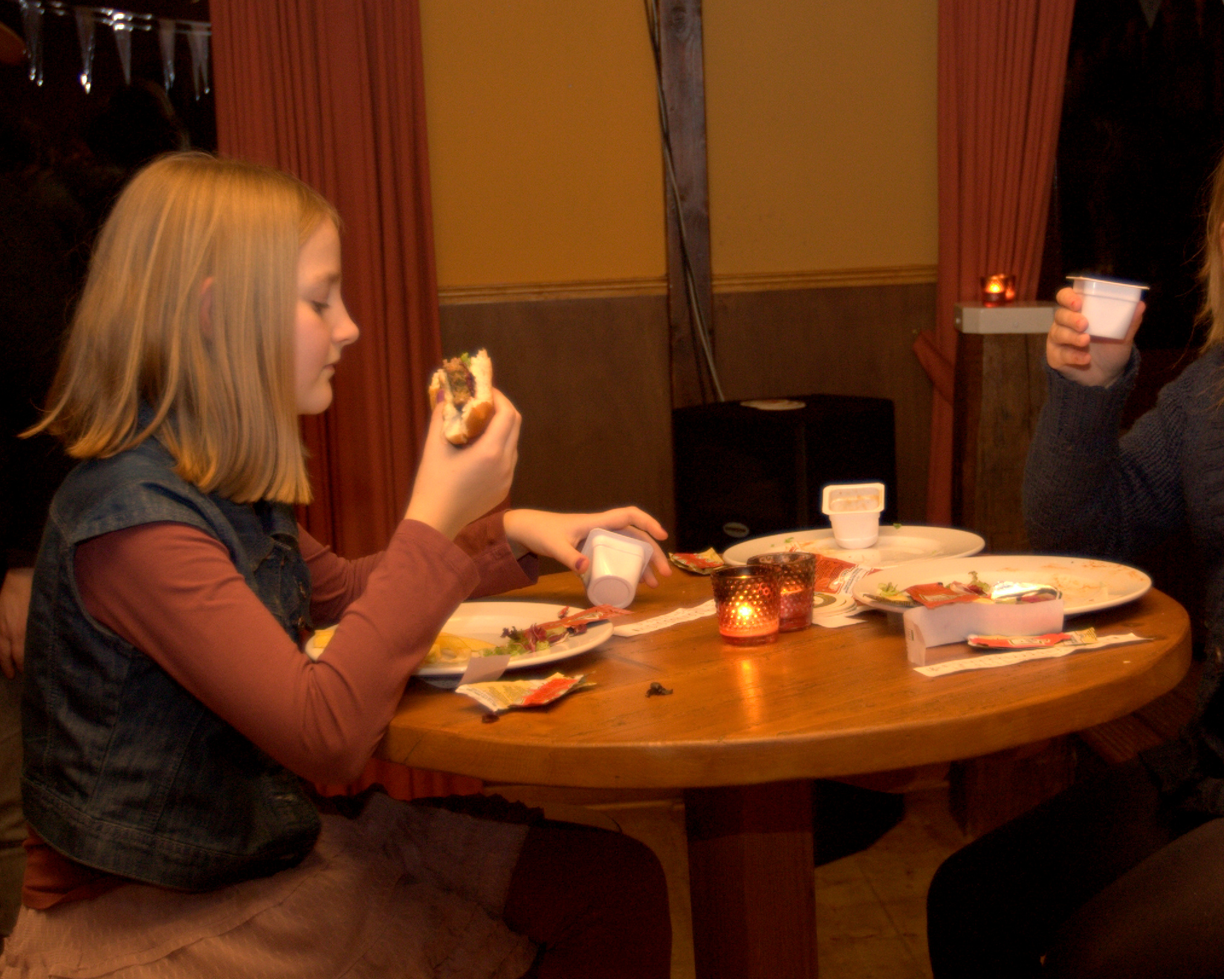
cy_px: 490
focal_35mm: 66
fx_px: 2391
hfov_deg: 28.6
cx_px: 779
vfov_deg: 23.1
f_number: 2.8
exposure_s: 1/30
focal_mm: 25
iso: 400
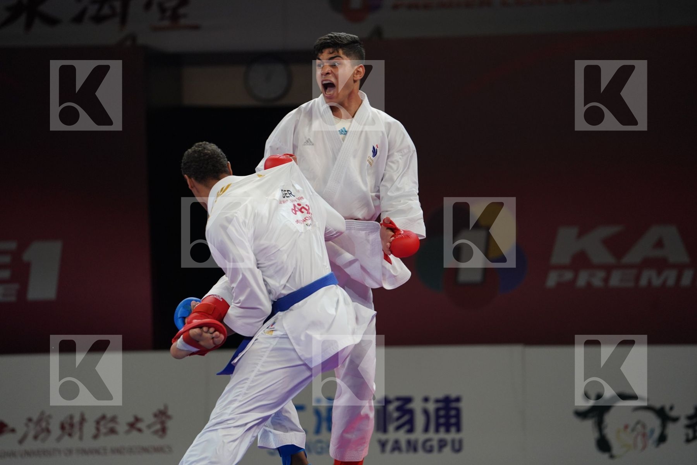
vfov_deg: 6.9
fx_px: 3872
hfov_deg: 10.3
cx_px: 348
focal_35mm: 200
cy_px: 232
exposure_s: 1/1000
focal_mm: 200
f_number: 2.8
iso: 1600
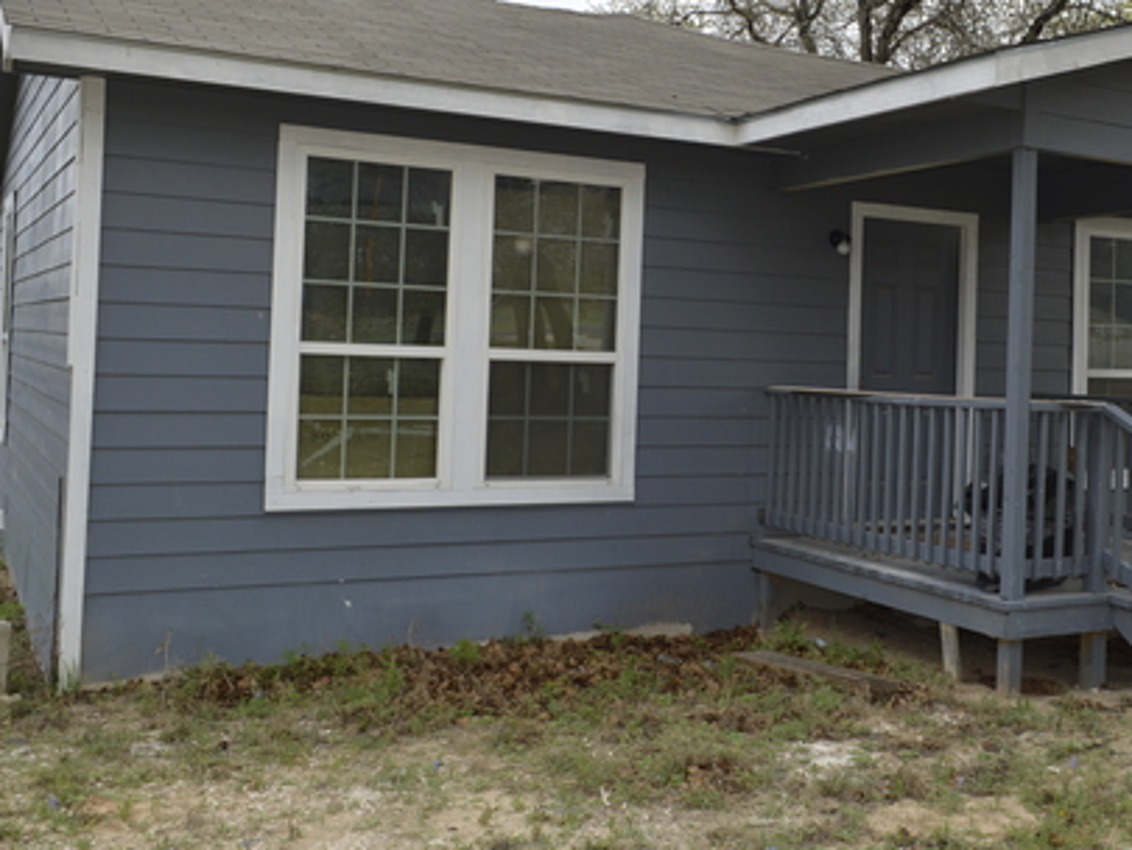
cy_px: 327
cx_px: 774
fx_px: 1341
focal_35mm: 41
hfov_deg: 44.9
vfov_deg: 35.0
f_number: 7.1
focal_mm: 18
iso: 100
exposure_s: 1/200
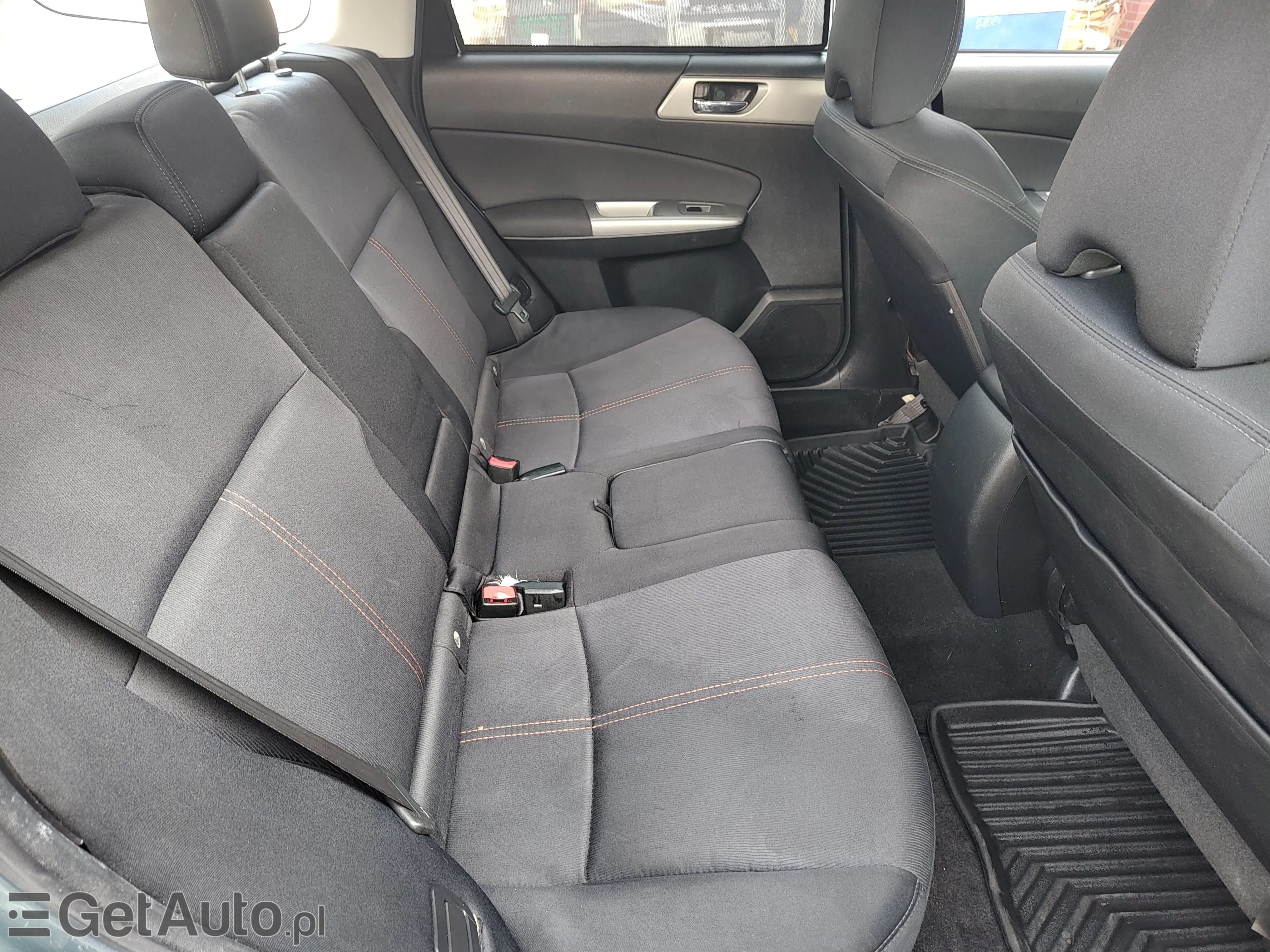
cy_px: 476
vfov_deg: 58.9
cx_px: 635
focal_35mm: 23
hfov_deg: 73.9
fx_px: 844
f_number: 1.8
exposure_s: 1/50
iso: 205
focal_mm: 5.56
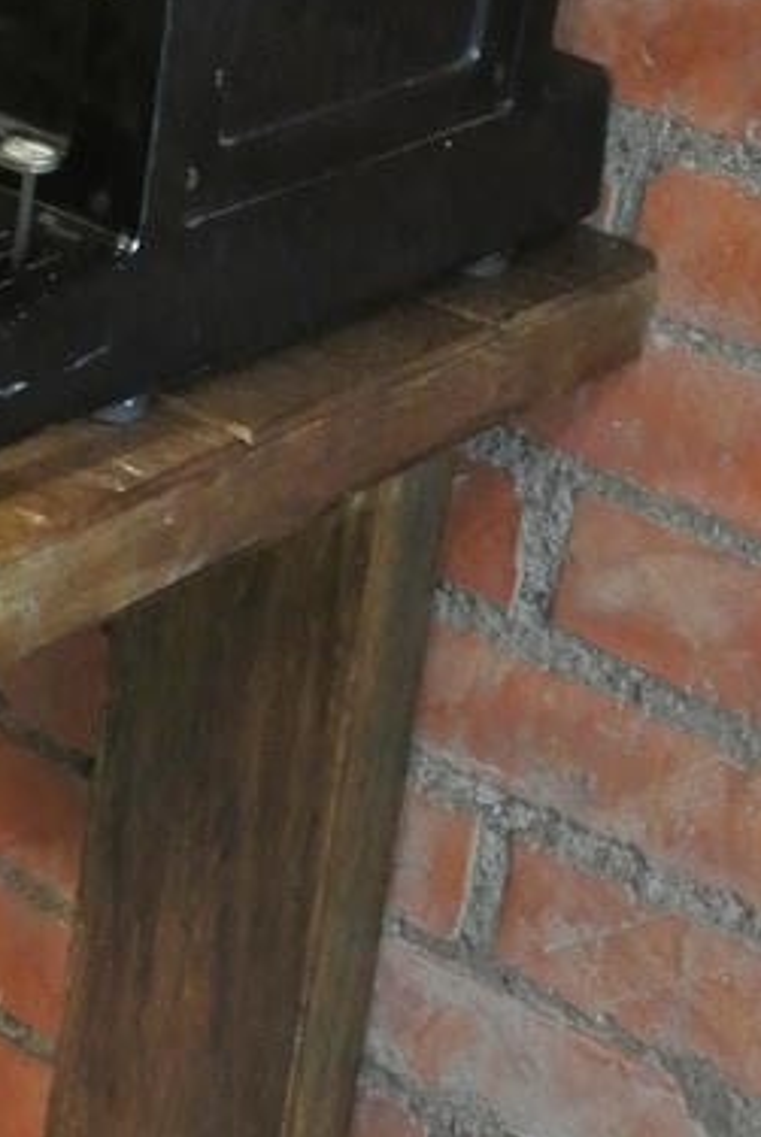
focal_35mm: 129
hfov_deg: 9.7
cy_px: -211
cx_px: -907
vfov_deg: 15.3
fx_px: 4079
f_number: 3.5
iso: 800
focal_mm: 10
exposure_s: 1/20
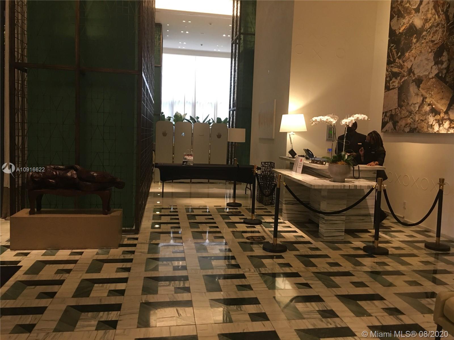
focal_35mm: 29
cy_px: 170
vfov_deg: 48.2
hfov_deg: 61.7
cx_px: 227
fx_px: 380
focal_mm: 4.15
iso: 100
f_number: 2.2
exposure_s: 1/15
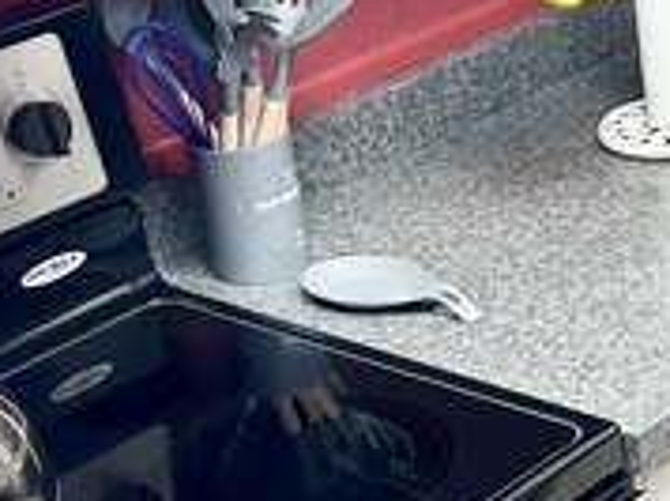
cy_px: 343
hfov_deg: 17.4
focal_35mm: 108
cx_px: 809
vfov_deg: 13.6
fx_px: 2088
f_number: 1.78
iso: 200
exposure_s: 1/60
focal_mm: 6.86
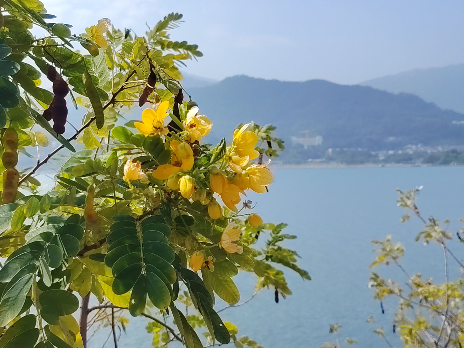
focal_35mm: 57
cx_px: 232
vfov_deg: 25.7
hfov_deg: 33.8
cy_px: 174
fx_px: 764
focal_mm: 5.25
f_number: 1.75
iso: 100
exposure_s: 1/1047
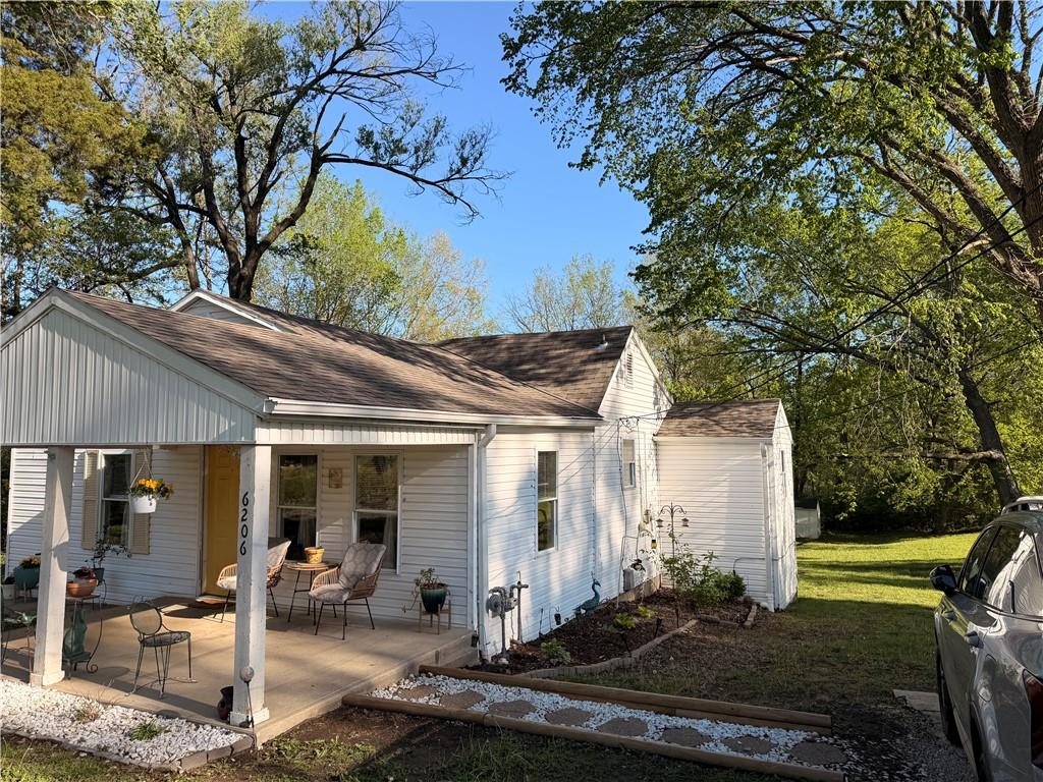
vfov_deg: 56.8
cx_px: 522
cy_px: 391
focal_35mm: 24
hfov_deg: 71.6
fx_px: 723
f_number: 1.78
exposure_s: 1/2445
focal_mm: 6.76
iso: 80
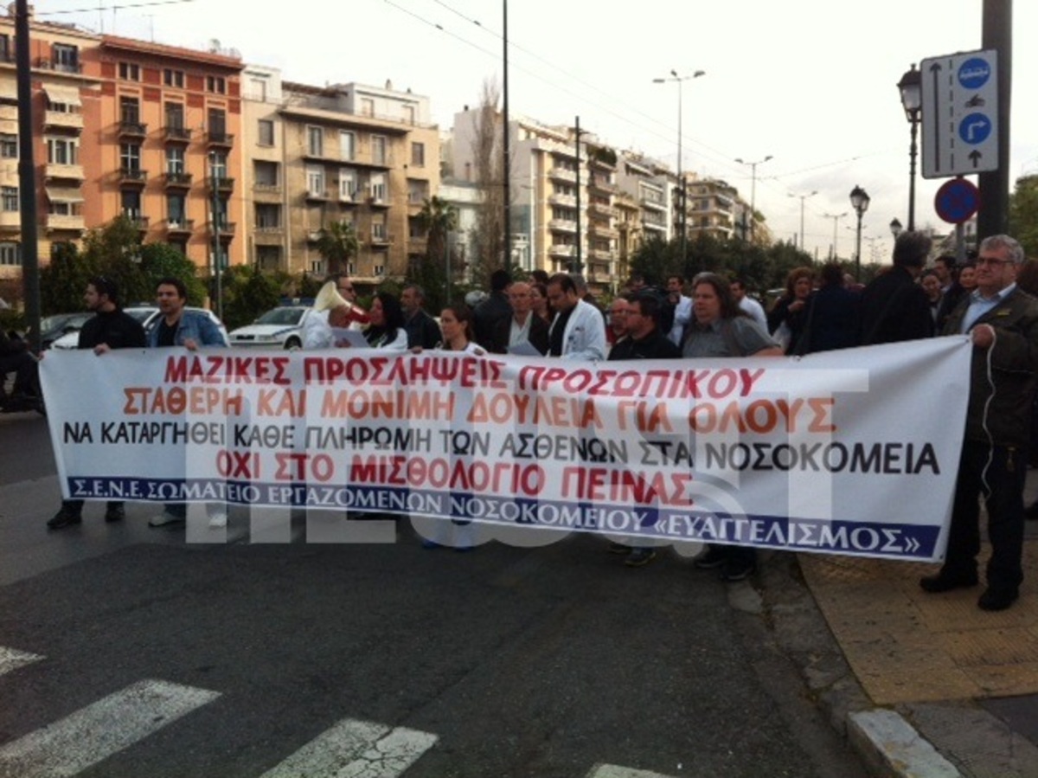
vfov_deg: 40.7
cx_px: 519
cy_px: 389
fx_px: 1049
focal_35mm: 35
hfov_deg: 52.6
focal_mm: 3.85
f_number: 2.8
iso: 80
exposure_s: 1/656
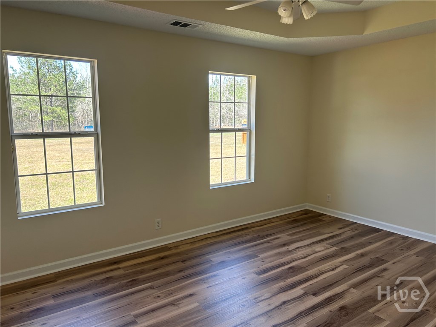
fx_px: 327
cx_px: 218
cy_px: 164
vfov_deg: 53.1
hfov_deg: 67.3
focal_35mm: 26
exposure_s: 1/166
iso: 50
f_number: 1.5
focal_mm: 5.7
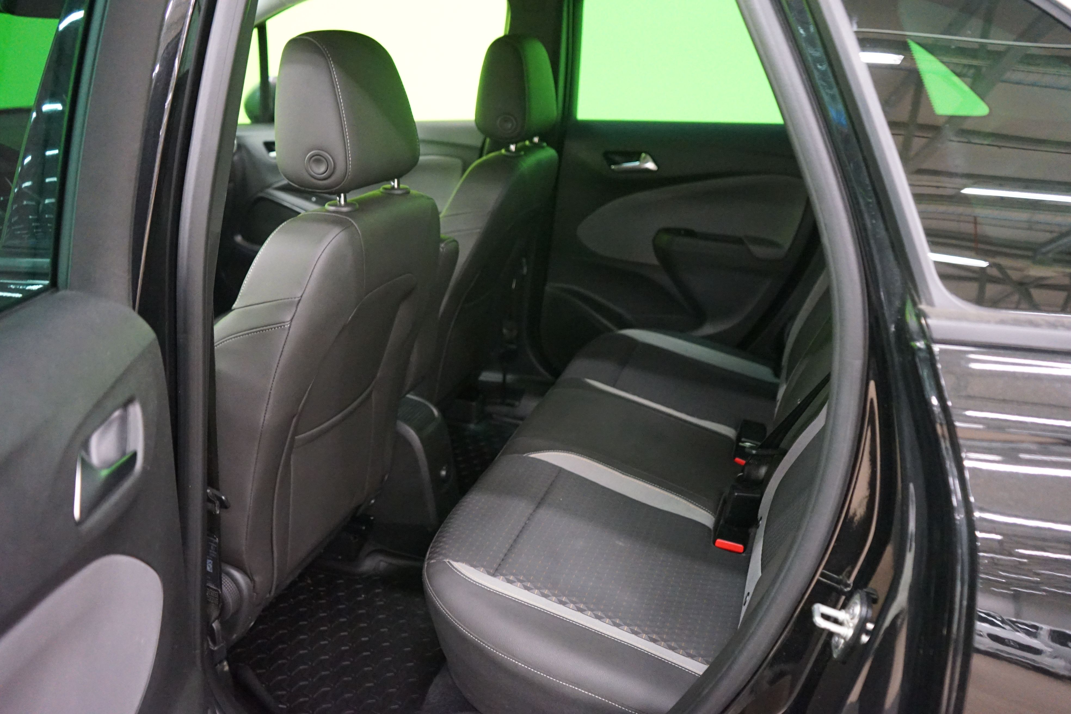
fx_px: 833
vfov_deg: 46.4
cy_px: 357
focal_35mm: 28
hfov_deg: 65.5
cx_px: 536
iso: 6400
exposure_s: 1/15
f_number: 3.5
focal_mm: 28
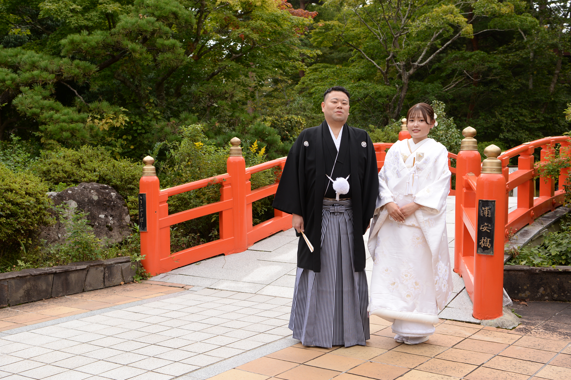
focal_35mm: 44
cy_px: 190
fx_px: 698
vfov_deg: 30.5
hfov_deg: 44.5
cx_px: 286
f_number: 5.6
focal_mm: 44
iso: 400
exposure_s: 1/250
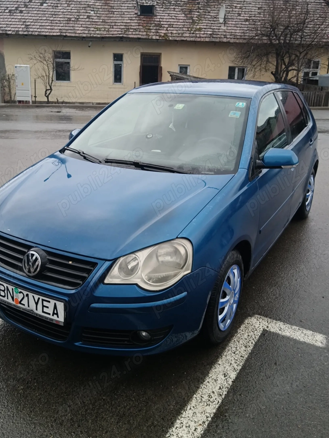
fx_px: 418
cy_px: 202
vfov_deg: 55.3
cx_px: 147
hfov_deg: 42.9
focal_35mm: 33
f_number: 2.4
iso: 136
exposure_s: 1/120
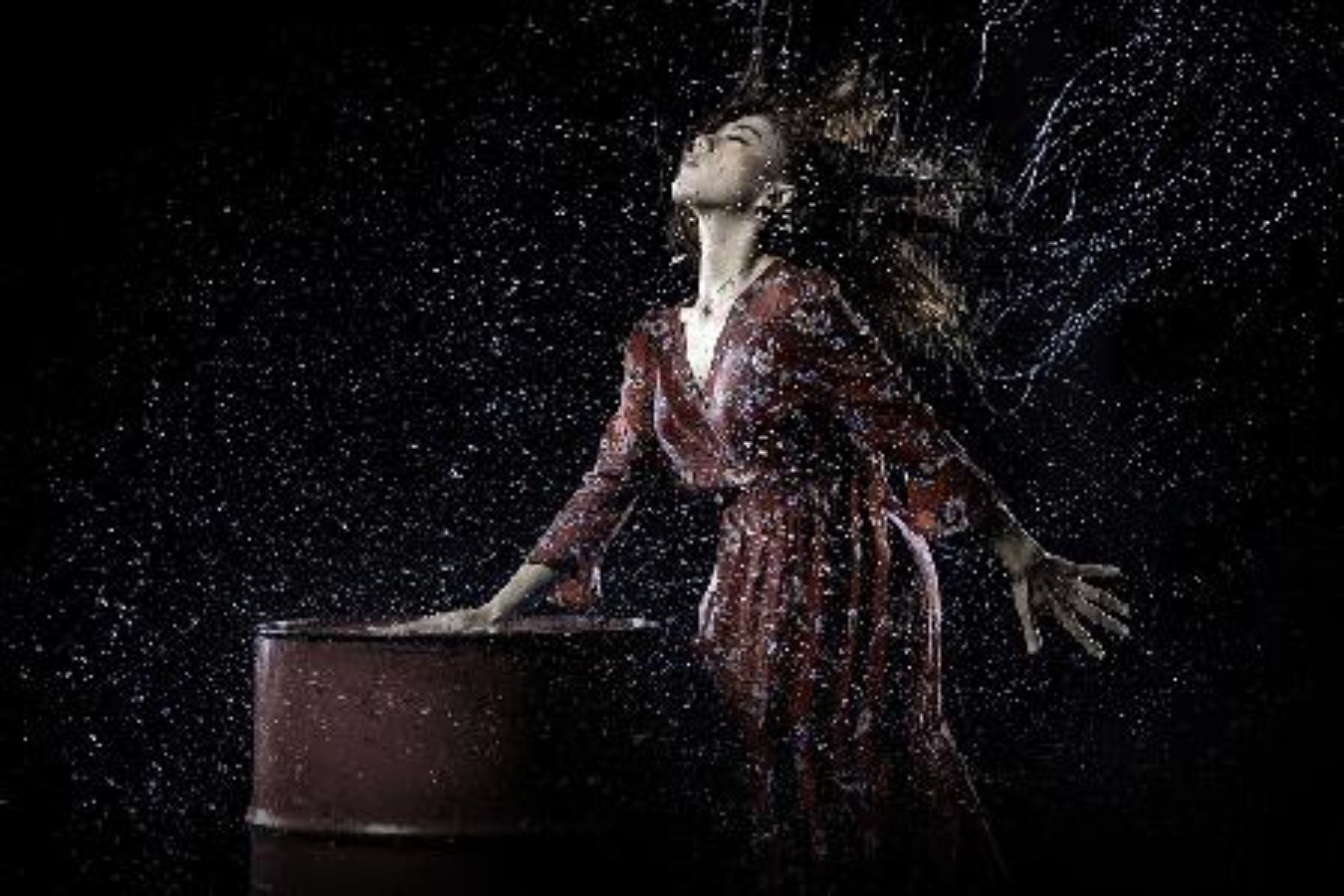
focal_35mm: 85
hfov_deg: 23.9
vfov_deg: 16.1
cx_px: 672
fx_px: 3173
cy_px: 448
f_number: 8
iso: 125
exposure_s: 1/200
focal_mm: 85
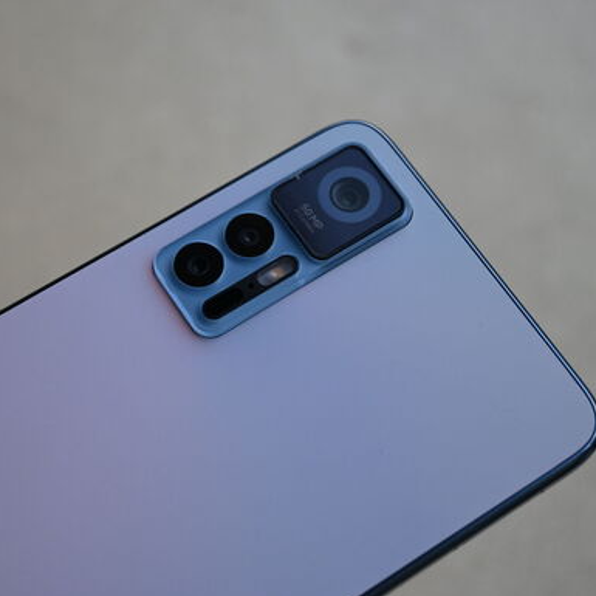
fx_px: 1286
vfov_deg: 26.1
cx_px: 246
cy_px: 289
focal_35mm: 66
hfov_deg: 26.1
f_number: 5
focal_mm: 32.5
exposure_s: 1/250
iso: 280
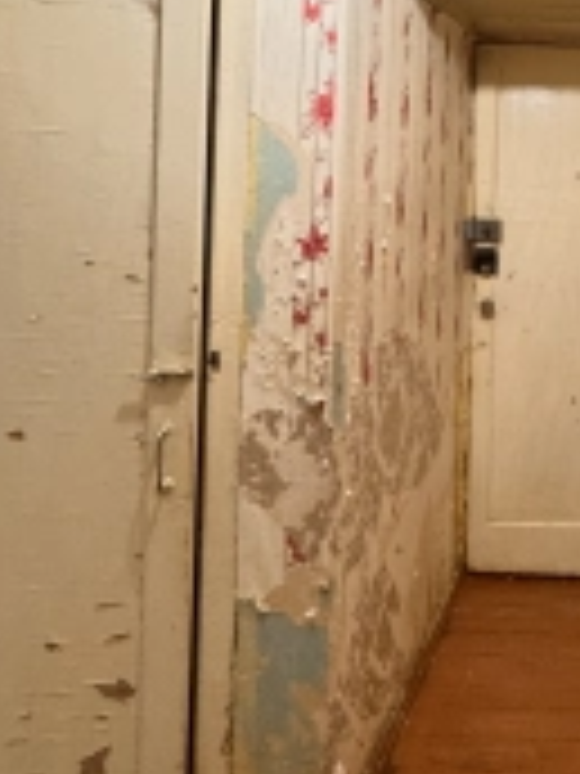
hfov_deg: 34.0
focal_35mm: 38
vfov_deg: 47.5
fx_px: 849
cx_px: 596
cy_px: 212
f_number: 2.2
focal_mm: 2.22
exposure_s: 1/50
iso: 400
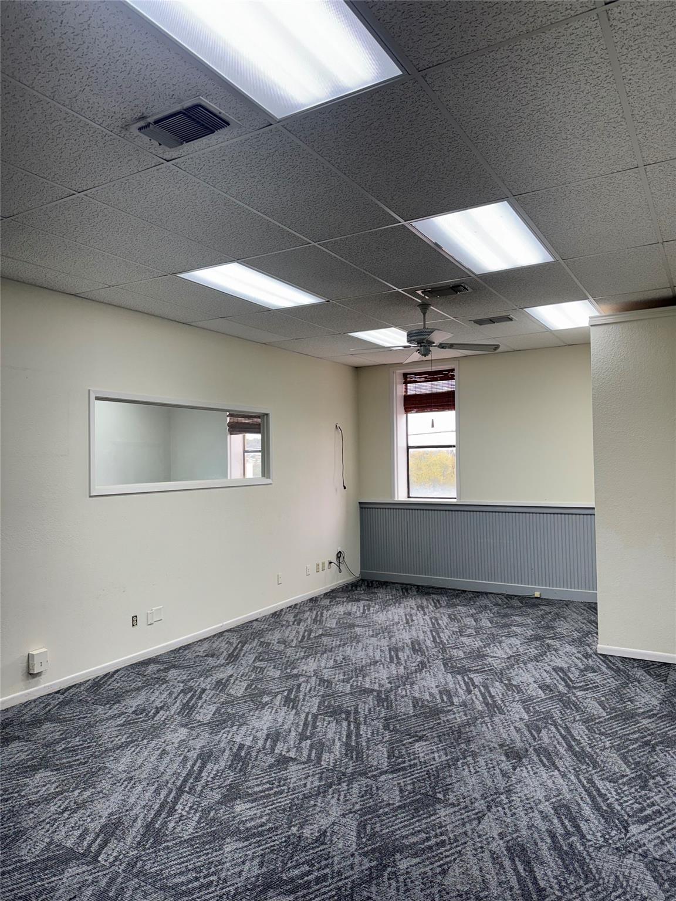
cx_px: 338
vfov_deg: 71.6
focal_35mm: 24
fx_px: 625
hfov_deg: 56.8
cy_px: 450
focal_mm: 6.76
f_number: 1.78
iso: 64
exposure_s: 1/199
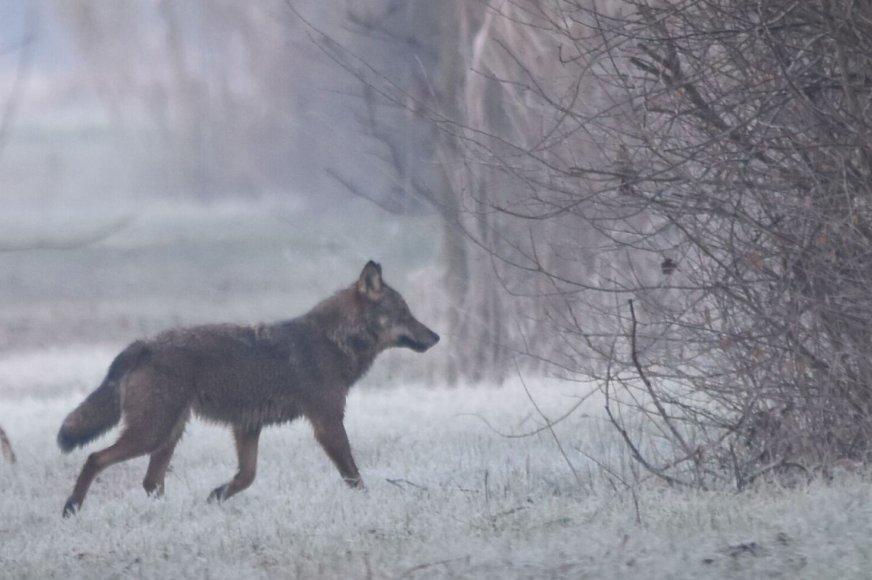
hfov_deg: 1.7
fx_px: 29751
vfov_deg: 1.1
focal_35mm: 1229
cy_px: 372
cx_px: 270
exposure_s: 1/160
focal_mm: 500
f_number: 6.3
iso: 800
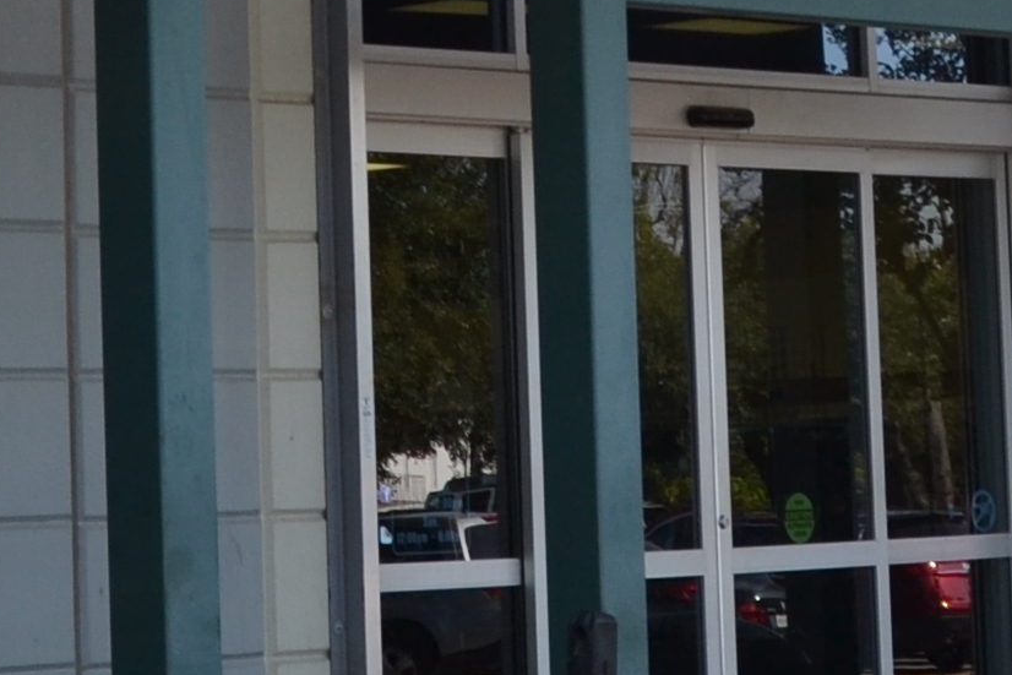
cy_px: -165
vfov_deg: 7.4
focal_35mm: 184
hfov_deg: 11.1
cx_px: 854
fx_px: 5173
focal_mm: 22
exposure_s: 1/200
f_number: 6.3
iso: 100
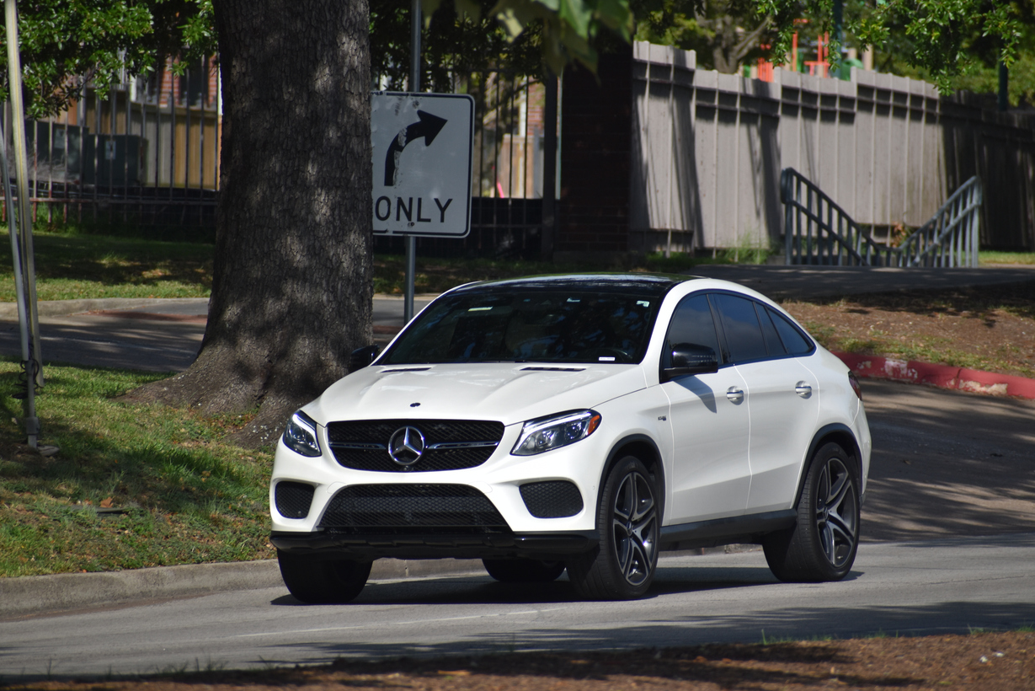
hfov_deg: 4.5
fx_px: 13199
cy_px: 341
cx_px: 520
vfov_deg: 3.0
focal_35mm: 459
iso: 200
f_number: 6.3
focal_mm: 300
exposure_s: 1/1250
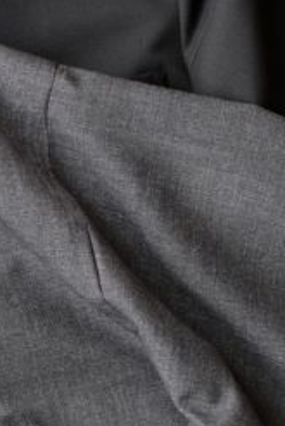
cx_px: -217
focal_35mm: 220
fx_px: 2609
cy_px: 298
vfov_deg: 9.3
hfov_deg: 6.1
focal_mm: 35
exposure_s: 1/210
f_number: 2.2
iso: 320
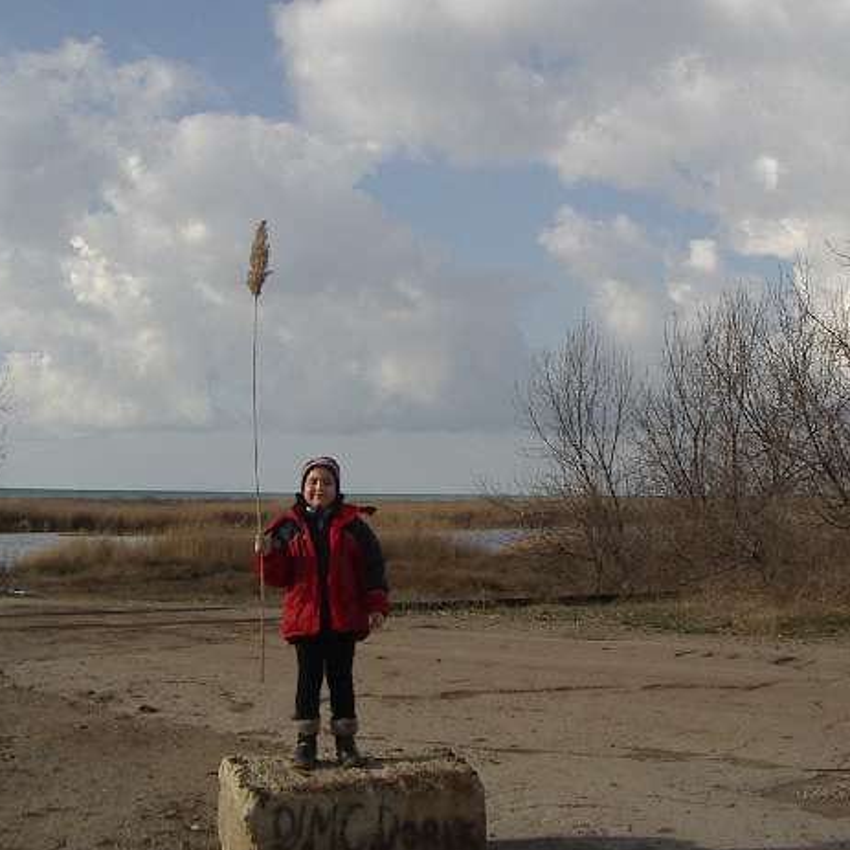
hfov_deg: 29.5
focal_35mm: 58
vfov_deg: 29.5
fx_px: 1611
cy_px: 343
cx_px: 441
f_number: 4.8
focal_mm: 5.8
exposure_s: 1/500
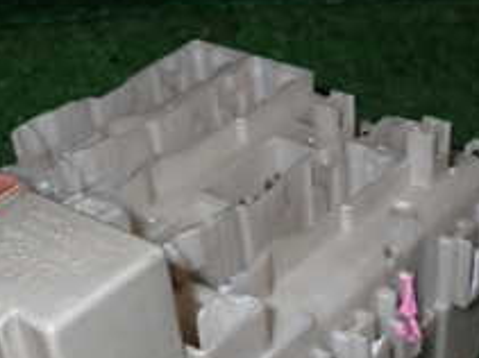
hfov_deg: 27.4
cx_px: 191
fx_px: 982
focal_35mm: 71
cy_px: 351
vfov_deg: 20.1
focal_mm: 4.5
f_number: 5.6
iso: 400
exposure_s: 1/100
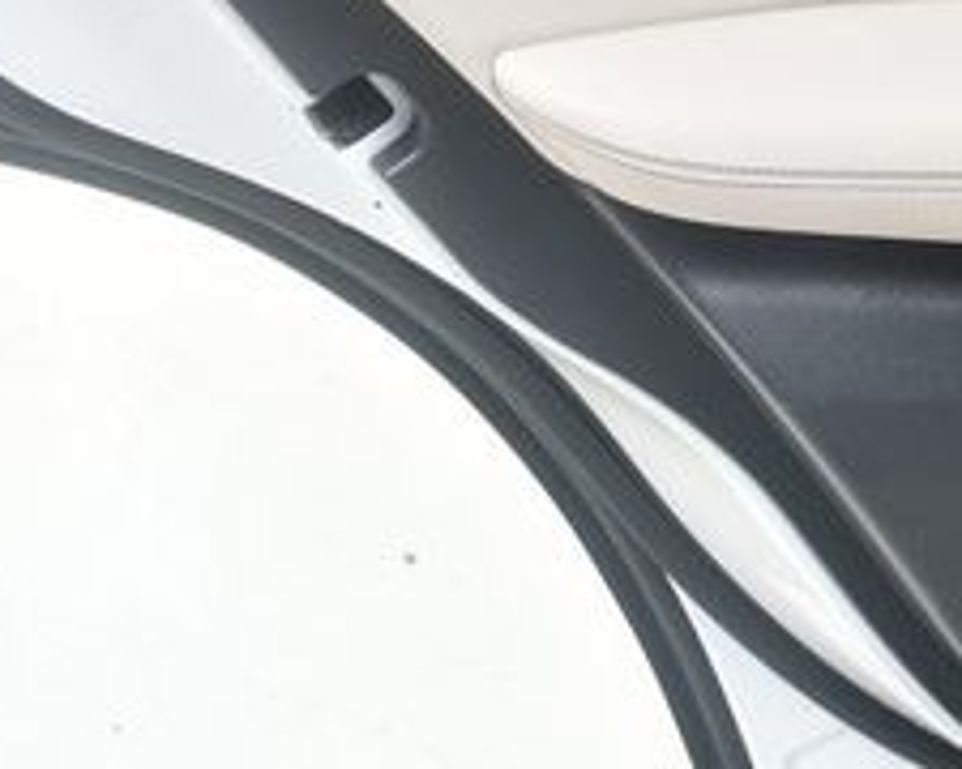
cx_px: 1236
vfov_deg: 17.2
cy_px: 73
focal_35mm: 88
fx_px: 2505
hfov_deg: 20.0
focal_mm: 22
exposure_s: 1/160
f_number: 7.1
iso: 100
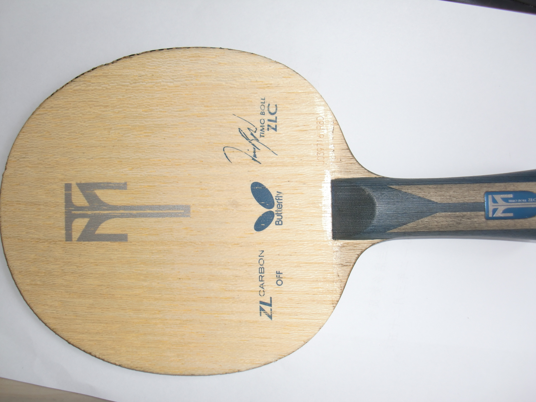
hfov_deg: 51.4
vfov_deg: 39.7
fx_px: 557
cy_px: 201
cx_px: 268
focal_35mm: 36
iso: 64
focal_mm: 6.3
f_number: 2.8
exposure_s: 1/100
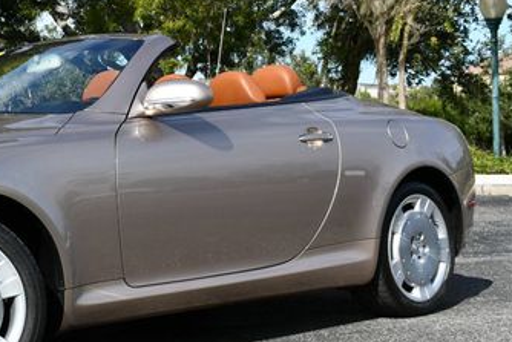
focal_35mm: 92
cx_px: 28
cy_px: 118
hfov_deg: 21.5
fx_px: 1309
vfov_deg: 14.9
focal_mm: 24
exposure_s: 1/320
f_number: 9
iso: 100
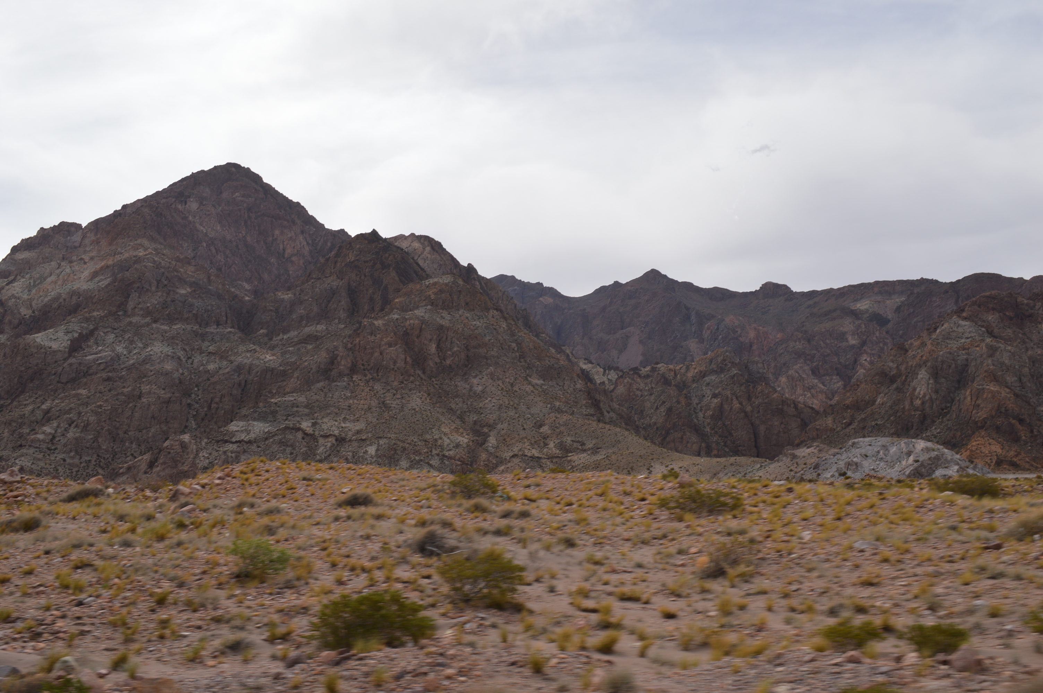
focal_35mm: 36
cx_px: 522
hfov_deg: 53.2
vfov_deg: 36.8
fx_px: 1042
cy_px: 346
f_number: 9
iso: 100
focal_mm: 24
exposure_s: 1/320
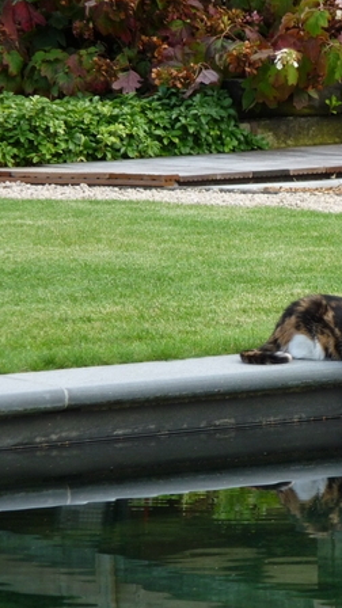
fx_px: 6594
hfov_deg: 3.0
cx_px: 331
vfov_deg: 5.3
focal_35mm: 409
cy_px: 304
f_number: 4.9
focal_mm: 47
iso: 160
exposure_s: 1/125
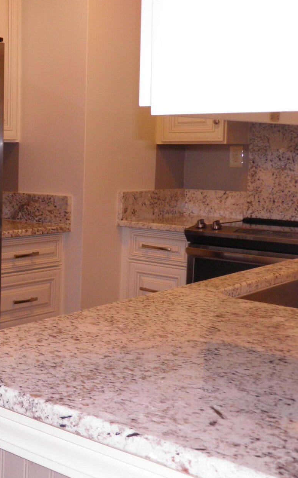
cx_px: -73
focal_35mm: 51
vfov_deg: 39.6
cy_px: 245
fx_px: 663
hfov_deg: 23.0
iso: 100
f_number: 3
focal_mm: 5.5
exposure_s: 1/40
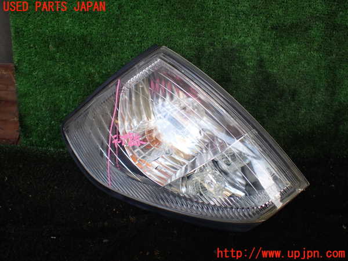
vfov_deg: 46.8
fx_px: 302
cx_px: 174
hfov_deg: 60.0
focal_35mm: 30
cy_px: 130
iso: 100
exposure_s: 1/160
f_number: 2.3
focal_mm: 5.4
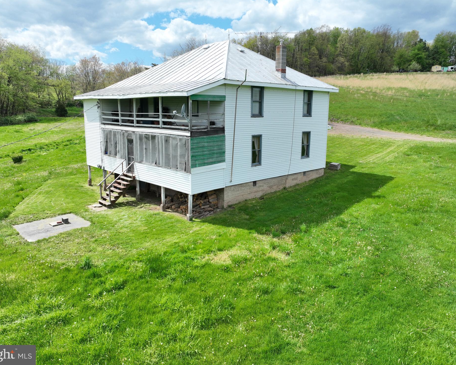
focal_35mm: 26
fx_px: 351
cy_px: 176
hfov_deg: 66.0
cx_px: 228
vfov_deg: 54.9
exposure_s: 1/2000
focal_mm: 12.29
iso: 210
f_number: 2.8
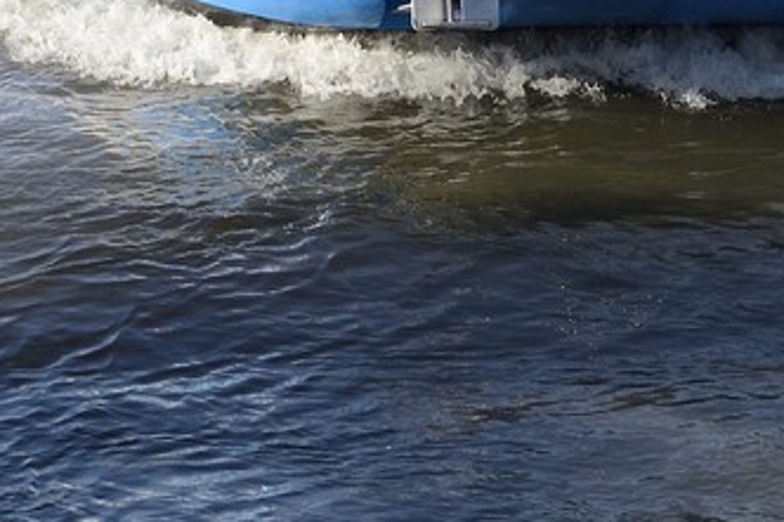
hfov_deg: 11.1
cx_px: -12
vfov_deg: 7.1
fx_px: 3983
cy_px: -702
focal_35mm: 183
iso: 200
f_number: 8
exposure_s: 1/250
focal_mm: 38
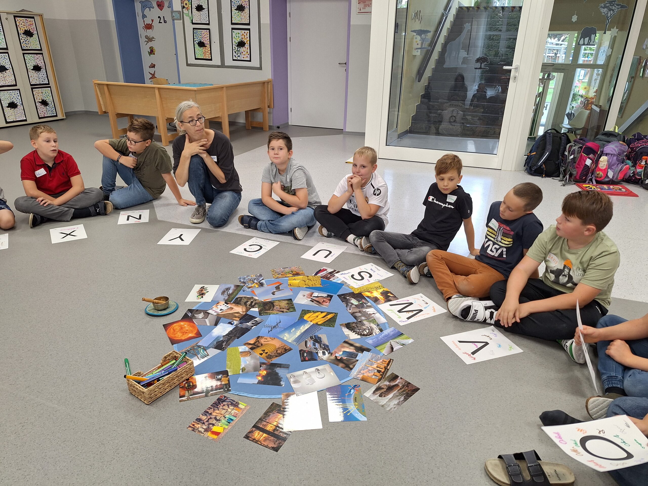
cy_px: 243
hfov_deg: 73.9
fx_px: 431
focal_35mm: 23
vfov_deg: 58.9
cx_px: 324
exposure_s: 1/50
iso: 64
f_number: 1.8
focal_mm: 5.54
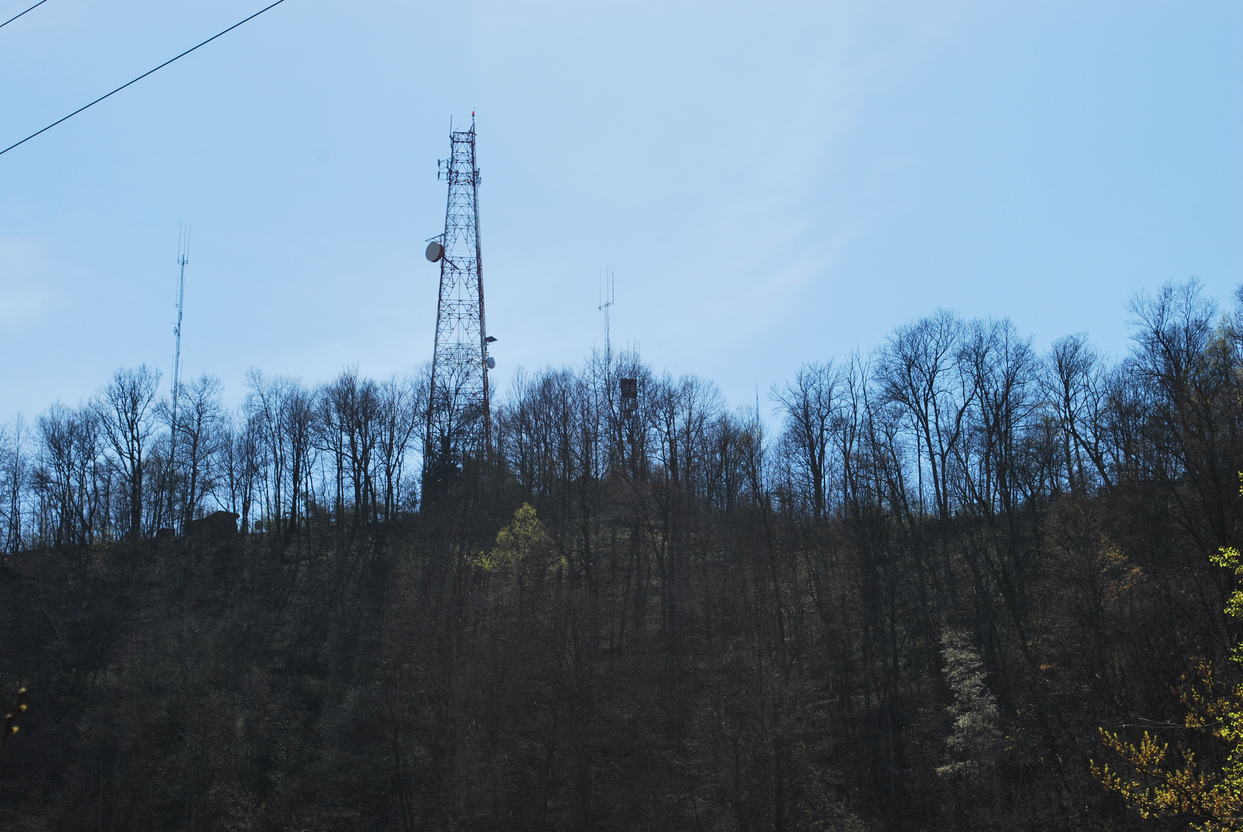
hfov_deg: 24.6
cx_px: 622
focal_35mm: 82
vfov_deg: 16.6
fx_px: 2852
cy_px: 416
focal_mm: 55
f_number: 11
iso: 200
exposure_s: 1/500
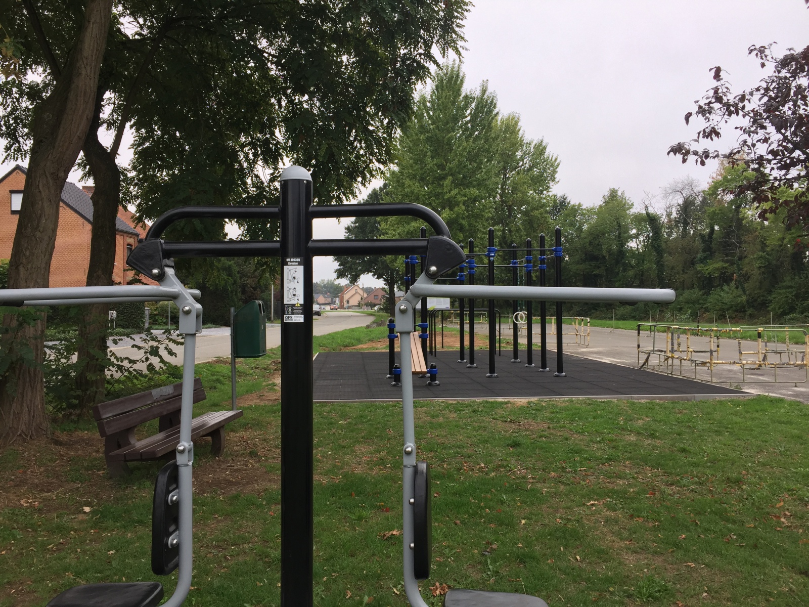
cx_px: 404
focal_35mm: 29
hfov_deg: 61.7
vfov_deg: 48.2
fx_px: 678
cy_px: 304
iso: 32
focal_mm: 4.15
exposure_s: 1/299
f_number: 2.2
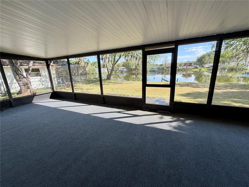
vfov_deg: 85.7
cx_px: 124
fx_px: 101
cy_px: 94
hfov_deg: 102.1
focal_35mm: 14
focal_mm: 2.22
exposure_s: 1/237
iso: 40
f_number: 2.2
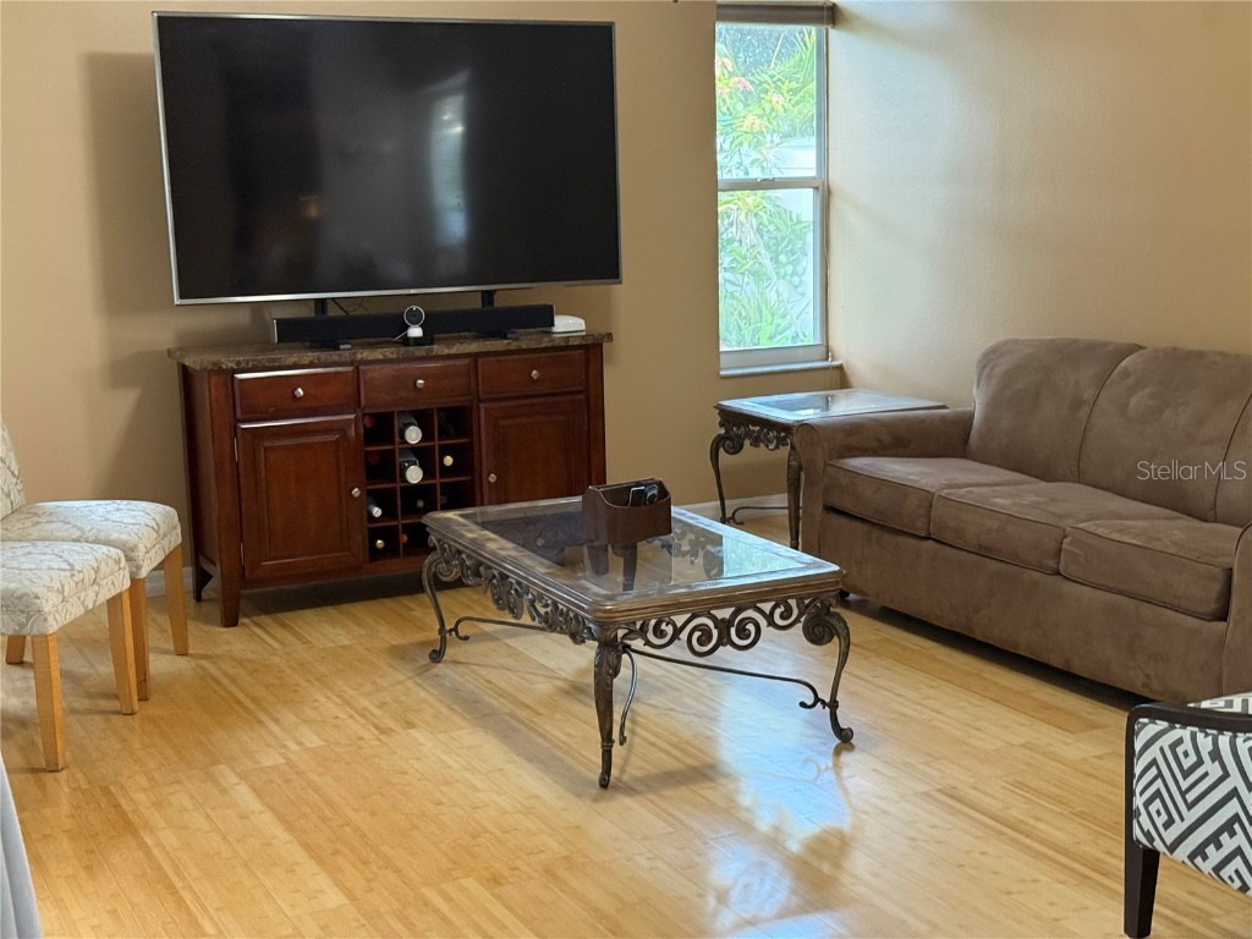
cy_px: 470
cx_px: 626
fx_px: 1736
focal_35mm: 48
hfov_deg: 39.7
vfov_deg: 30.3
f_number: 1.78
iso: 320
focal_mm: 6.76
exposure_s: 1/40
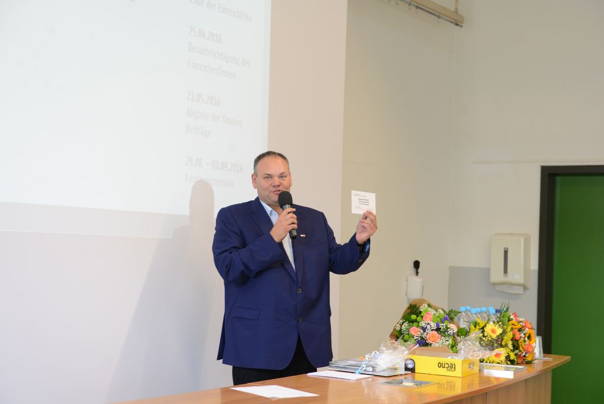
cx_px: 302
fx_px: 1175
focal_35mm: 70
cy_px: 202
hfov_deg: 28.8
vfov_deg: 19.5
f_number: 4.5
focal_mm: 70
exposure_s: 1/60
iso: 1000
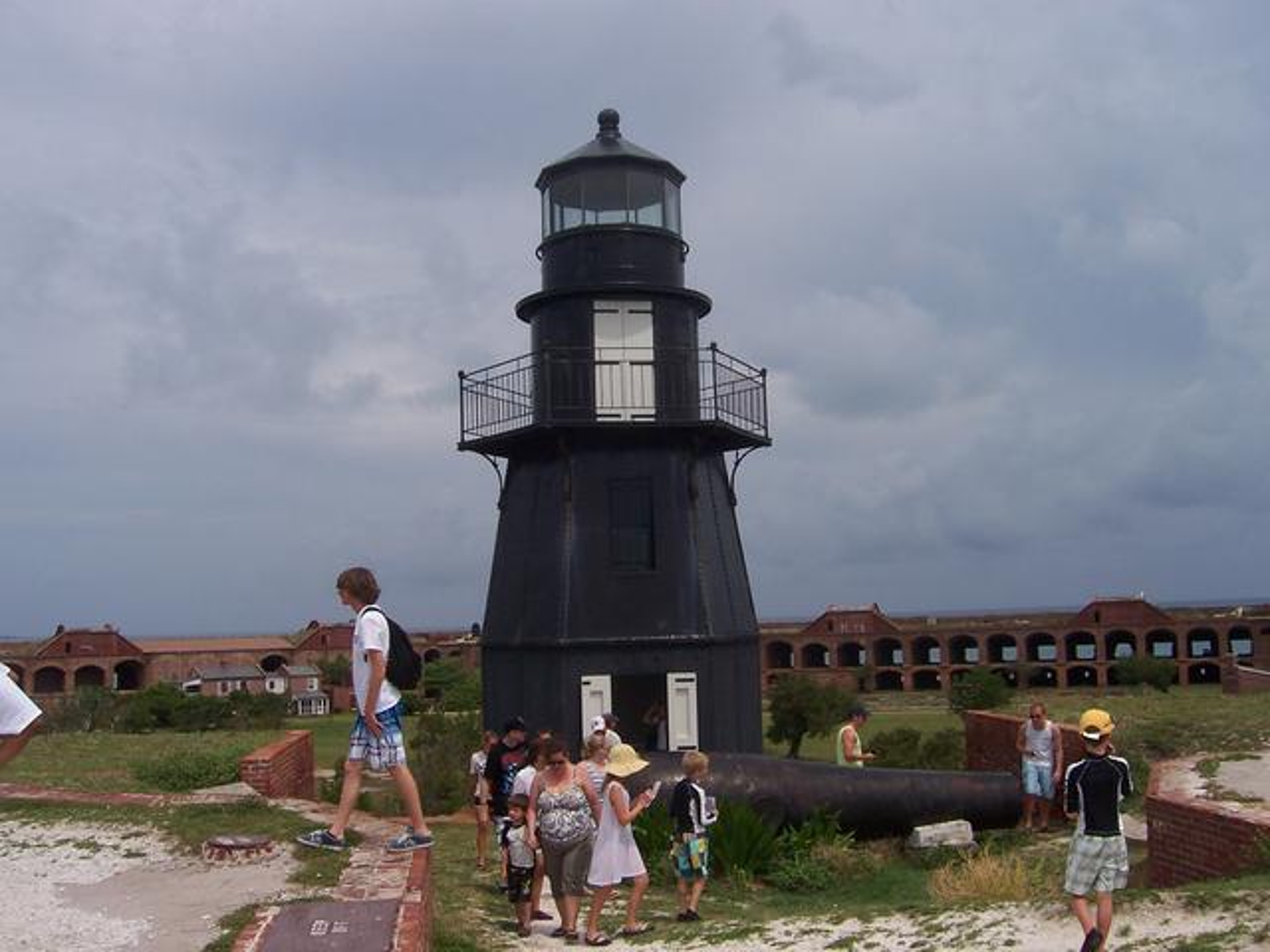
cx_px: 635
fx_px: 1321
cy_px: 476
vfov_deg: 39.7
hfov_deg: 51.4
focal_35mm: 36
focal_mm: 6
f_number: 4.8
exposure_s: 1/1000
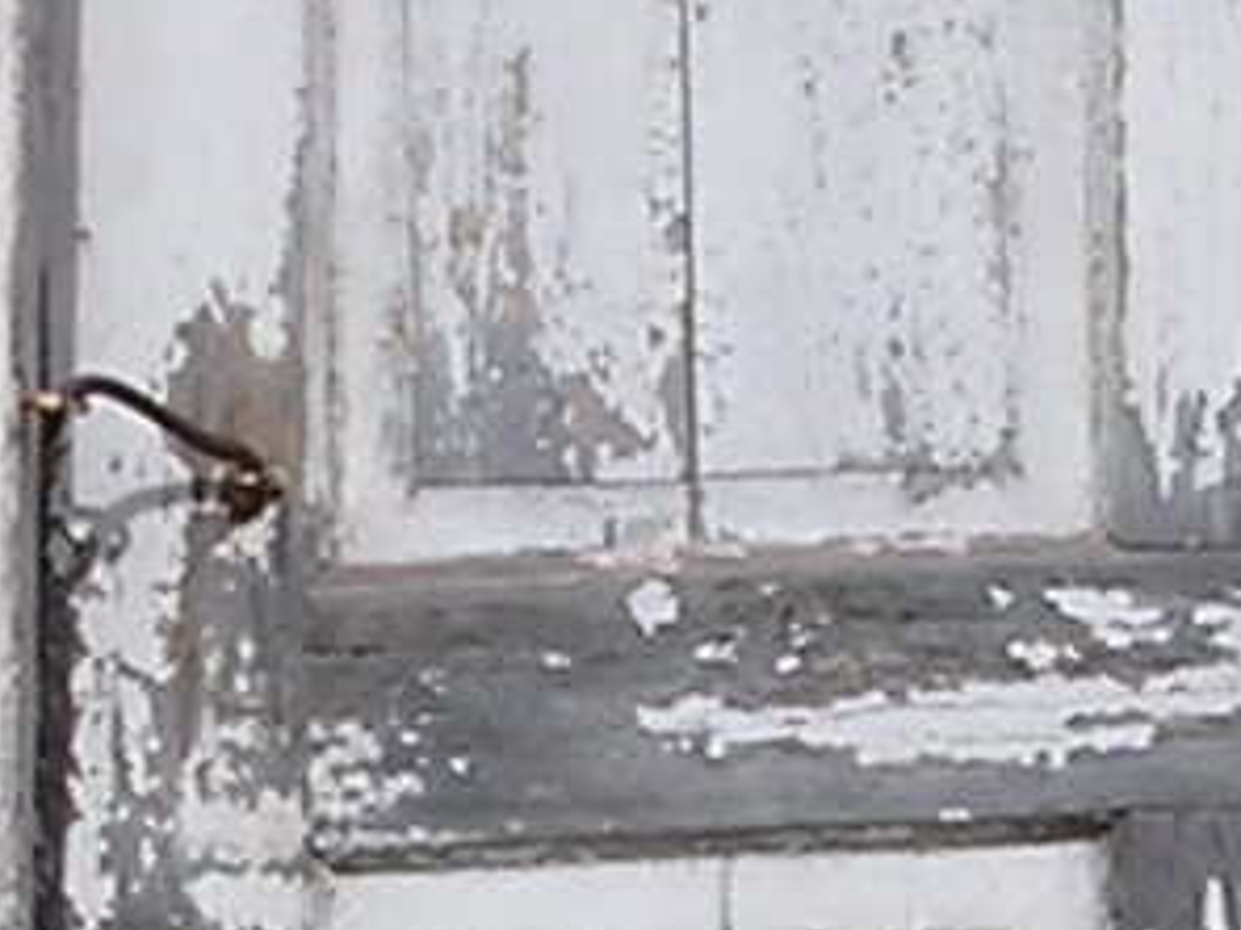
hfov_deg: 7.5
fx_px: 9429
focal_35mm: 263
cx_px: 704
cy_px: 926
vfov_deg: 5.6
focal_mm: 5.8
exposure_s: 1/426
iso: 100
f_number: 5.6
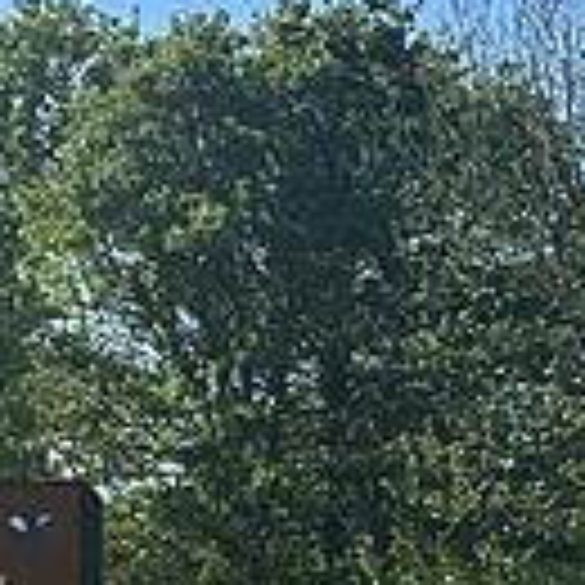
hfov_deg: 13.3
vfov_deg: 13.2
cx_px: 248
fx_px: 2505
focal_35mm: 131
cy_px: 558
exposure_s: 1/2976
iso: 64
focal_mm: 6.86
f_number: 1.78
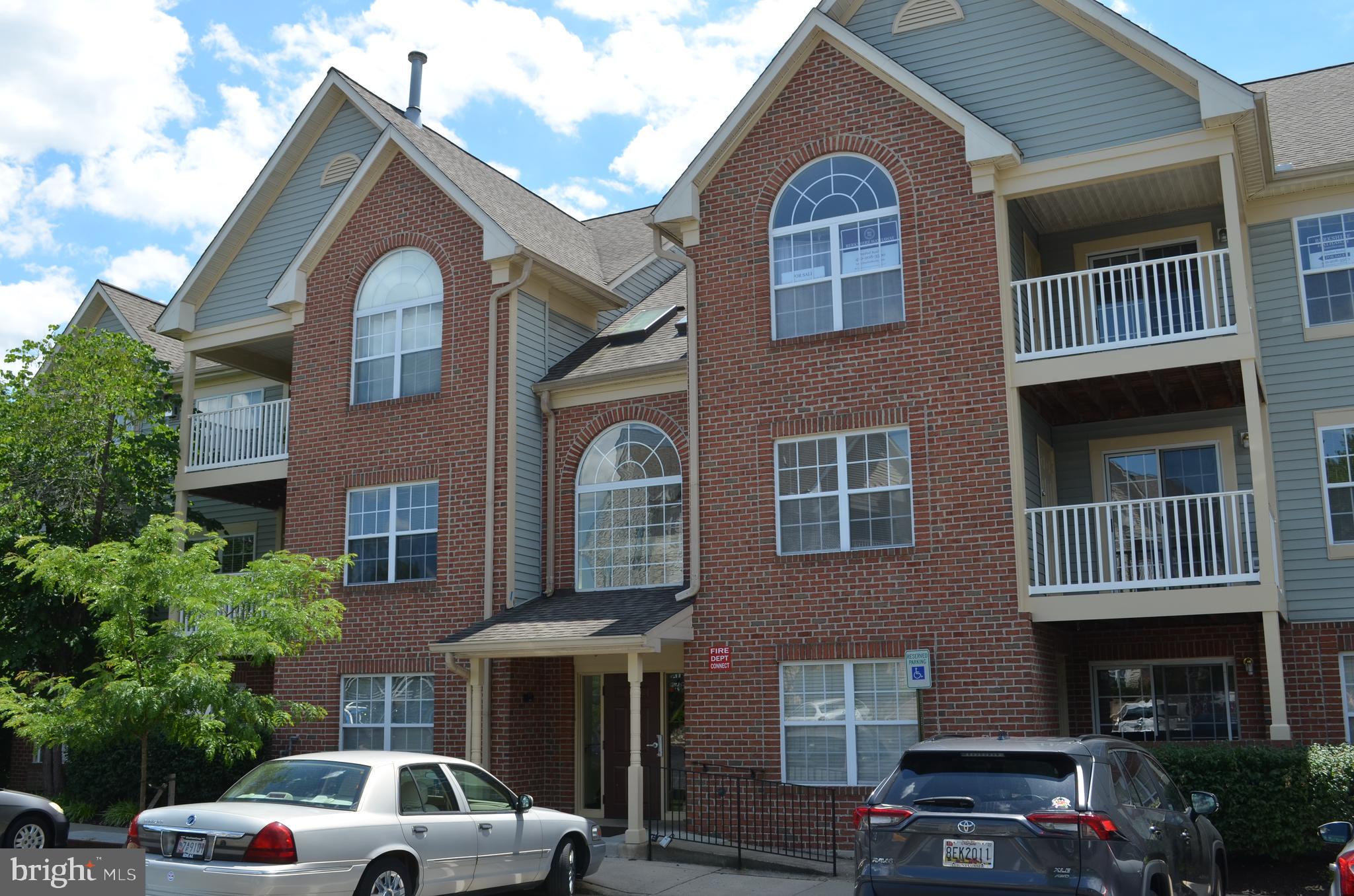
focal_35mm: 33
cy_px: 448
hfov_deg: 57.3
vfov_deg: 39.8
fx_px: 1238
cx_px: 677
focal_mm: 22
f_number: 8
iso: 125
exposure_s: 1/250
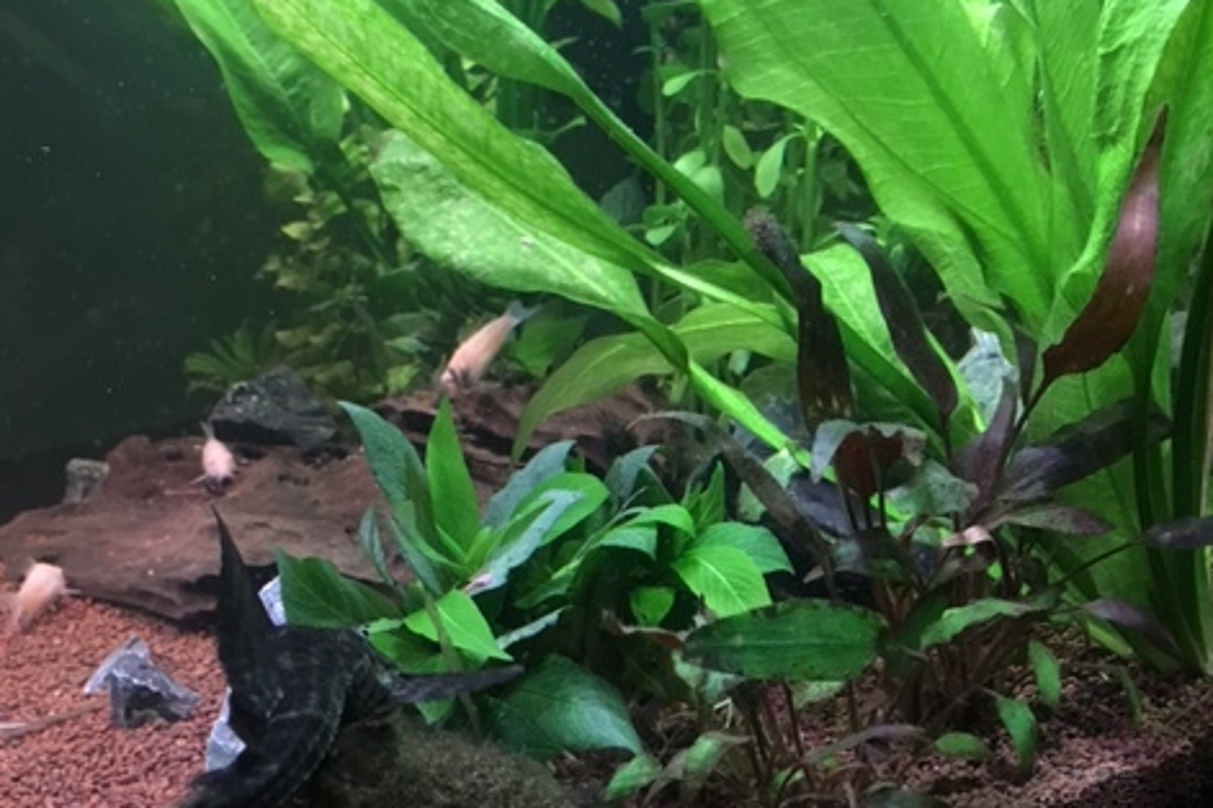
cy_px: 497
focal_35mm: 41
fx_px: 1381
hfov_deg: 47.4
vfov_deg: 32.5
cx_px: 608
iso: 250
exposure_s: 1/17
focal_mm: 4.15
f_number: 2.2
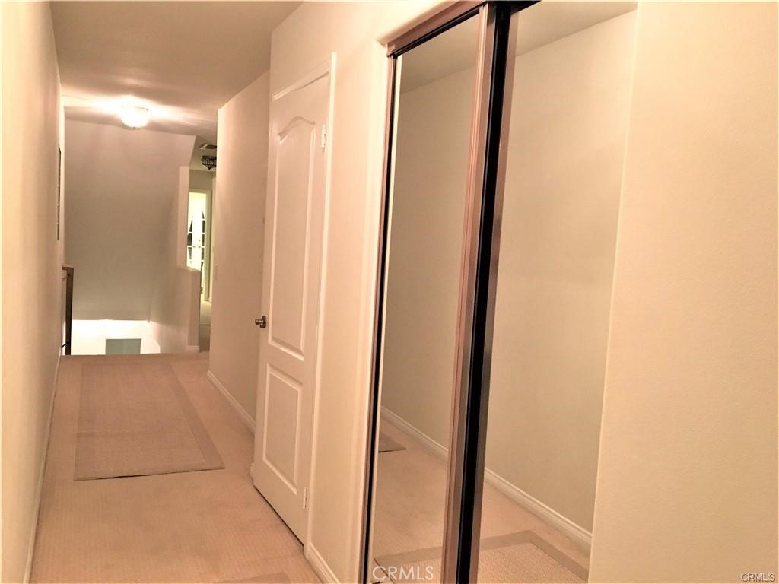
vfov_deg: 48.2
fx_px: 653
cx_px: 390
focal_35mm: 29
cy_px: 292
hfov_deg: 61.7
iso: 200
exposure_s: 1/15
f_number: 2.2
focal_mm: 4.15
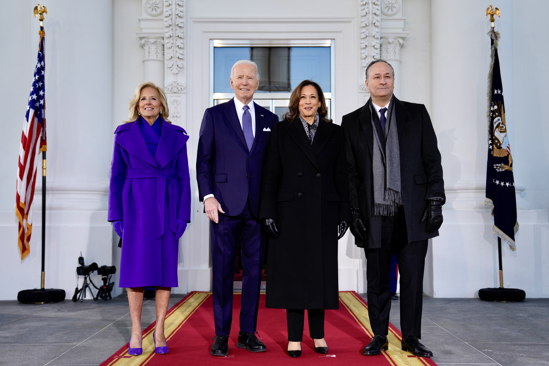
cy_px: 183
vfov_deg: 29.9
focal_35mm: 45
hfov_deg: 43.6
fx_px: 686
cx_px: 274
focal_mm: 45
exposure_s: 1/1000
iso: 200
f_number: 2.8
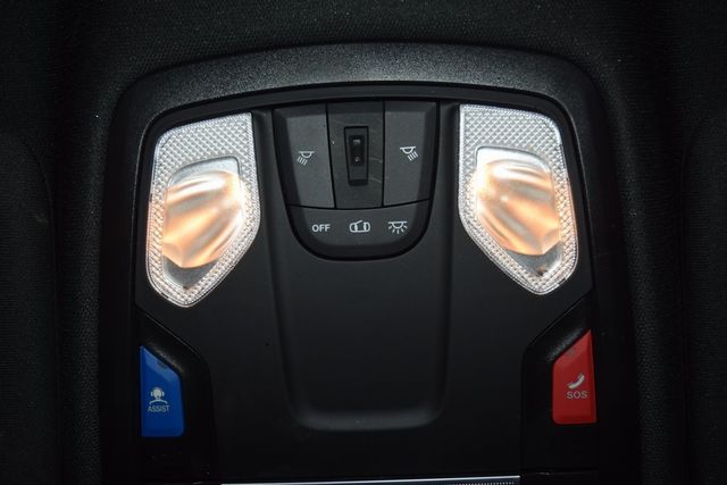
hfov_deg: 45.0
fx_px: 879
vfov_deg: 30.9
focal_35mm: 44
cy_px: 242
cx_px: 364
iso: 220
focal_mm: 29
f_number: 3.8
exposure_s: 1/125
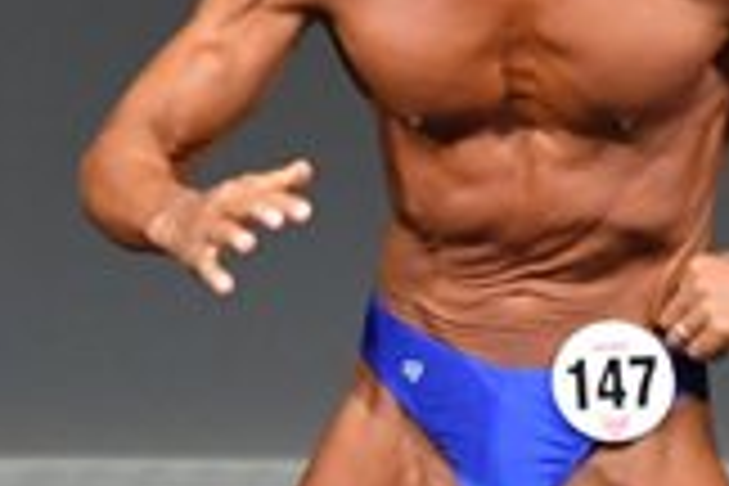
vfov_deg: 0.8
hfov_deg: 1.1
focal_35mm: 1796
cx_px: 659
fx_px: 36366
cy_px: 540
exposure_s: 1/400
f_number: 5.6
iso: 4000
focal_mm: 250
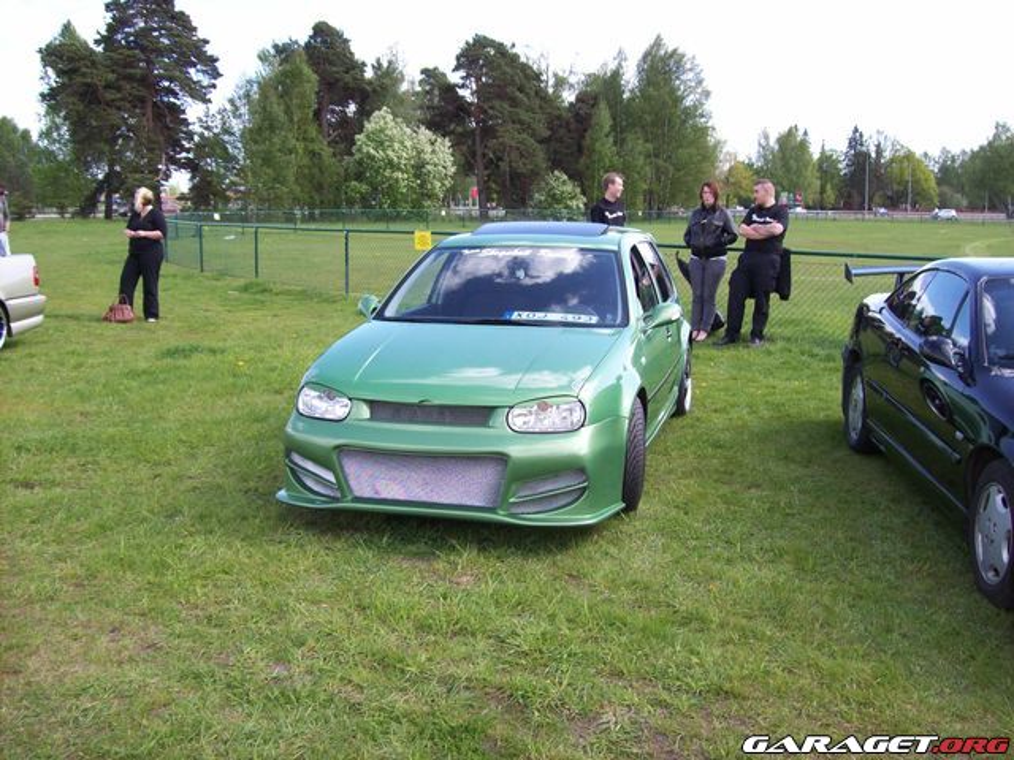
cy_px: 380
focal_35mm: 36
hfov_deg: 51.4
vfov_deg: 39.7
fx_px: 1055
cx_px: 507
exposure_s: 1/407
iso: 80
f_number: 2.7
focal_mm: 6
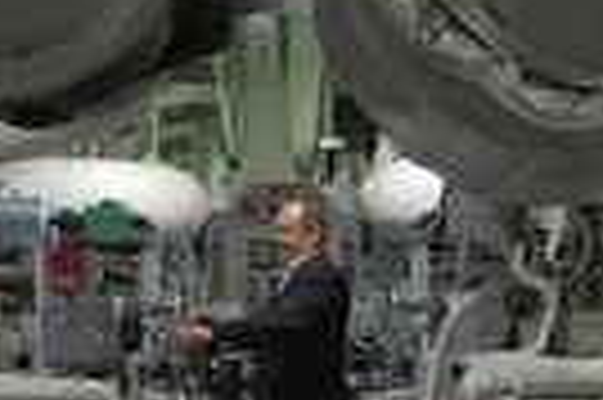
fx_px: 1104
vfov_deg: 20.2
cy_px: 351
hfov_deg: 30.5
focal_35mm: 66
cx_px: 295
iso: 100
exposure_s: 1/2
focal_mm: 14
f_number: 5
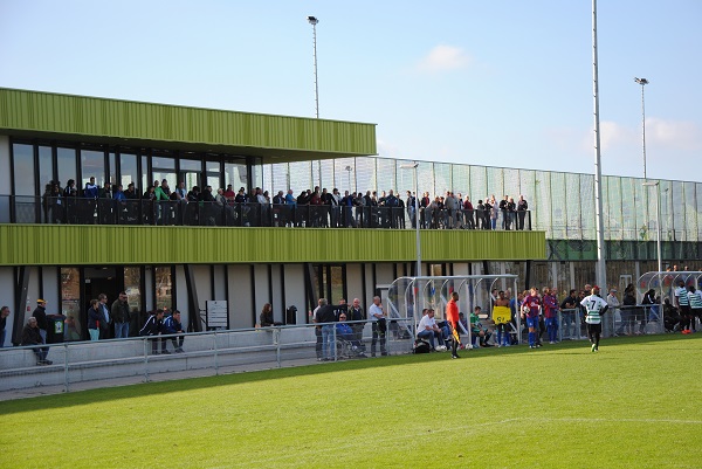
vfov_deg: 15.7
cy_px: 234
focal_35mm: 87
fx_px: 1698
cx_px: 351
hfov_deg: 23.4
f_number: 5.6
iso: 200
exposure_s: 1/500
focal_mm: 58
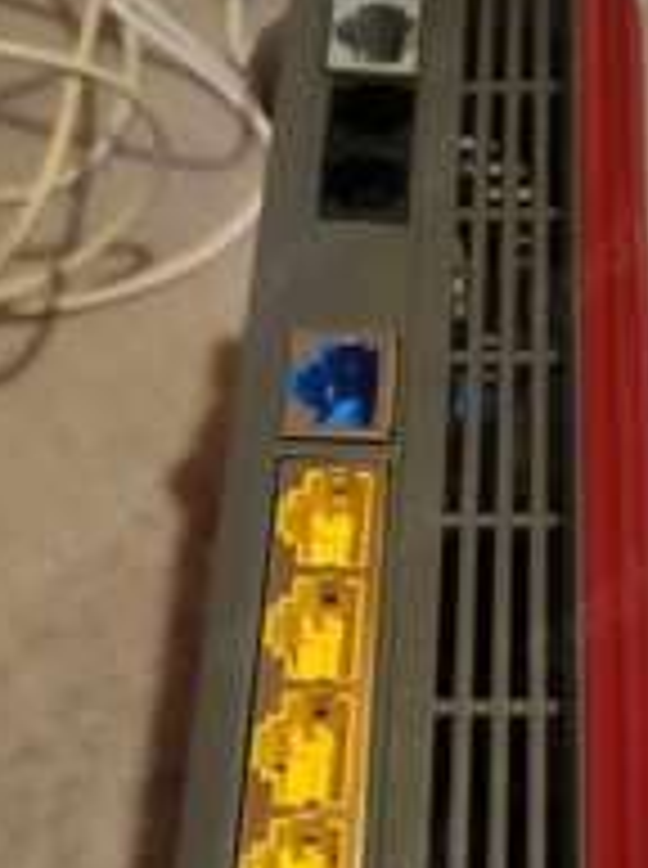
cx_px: 504
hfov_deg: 26.5
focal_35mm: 54
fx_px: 1352
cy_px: 639
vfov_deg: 34.9
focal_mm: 5.4
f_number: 1.8
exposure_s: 1/25
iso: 800
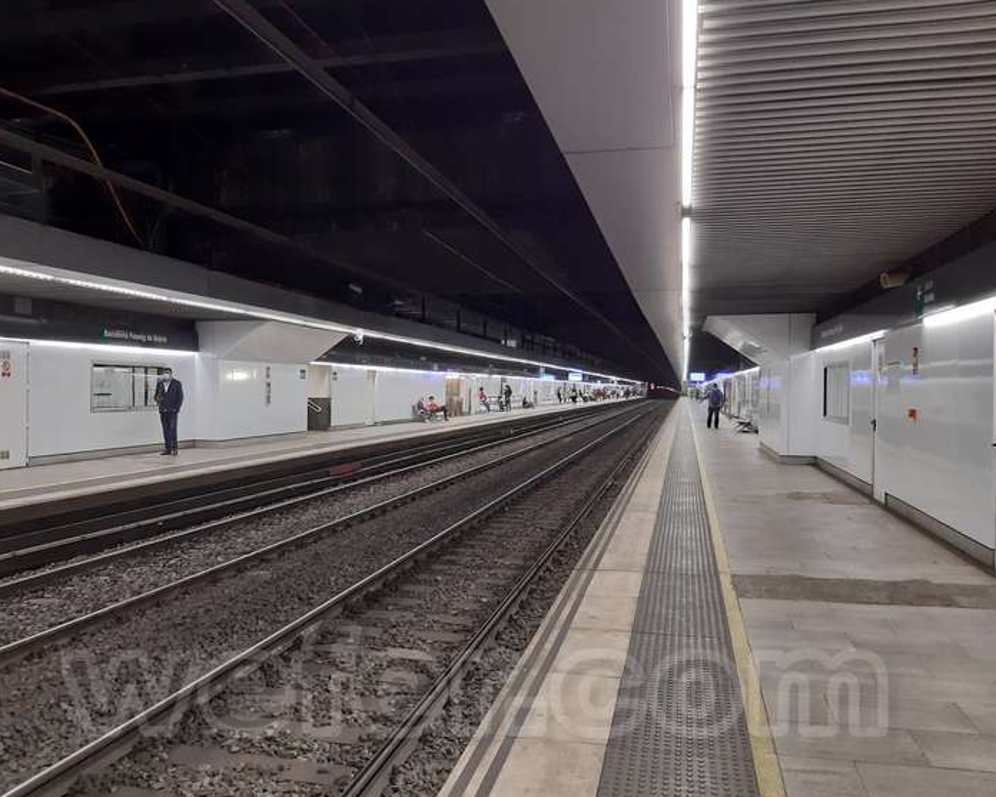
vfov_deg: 51.5
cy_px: 404
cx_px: 467
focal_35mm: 28
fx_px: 825
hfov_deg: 62.1
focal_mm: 3.92
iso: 250
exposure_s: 1/33
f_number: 1.7
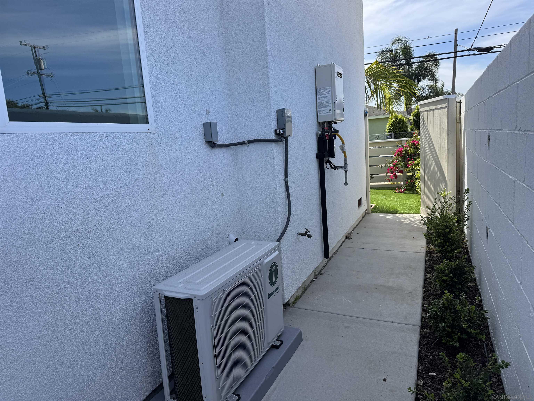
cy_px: 200
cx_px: 267
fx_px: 370
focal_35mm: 24
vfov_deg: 56.8
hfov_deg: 71.6
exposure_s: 1/2331
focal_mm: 6.76
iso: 80
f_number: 1.78
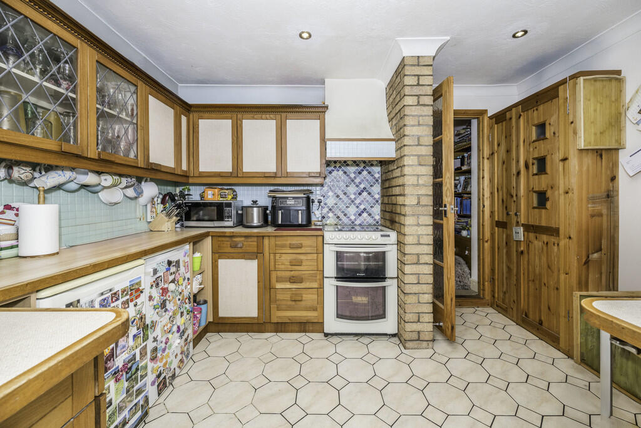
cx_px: 320
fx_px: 249
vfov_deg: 81.2
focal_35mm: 14
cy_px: 214
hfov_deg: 104.2
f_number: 6.3
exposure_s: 1/125
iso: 320
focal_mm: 14
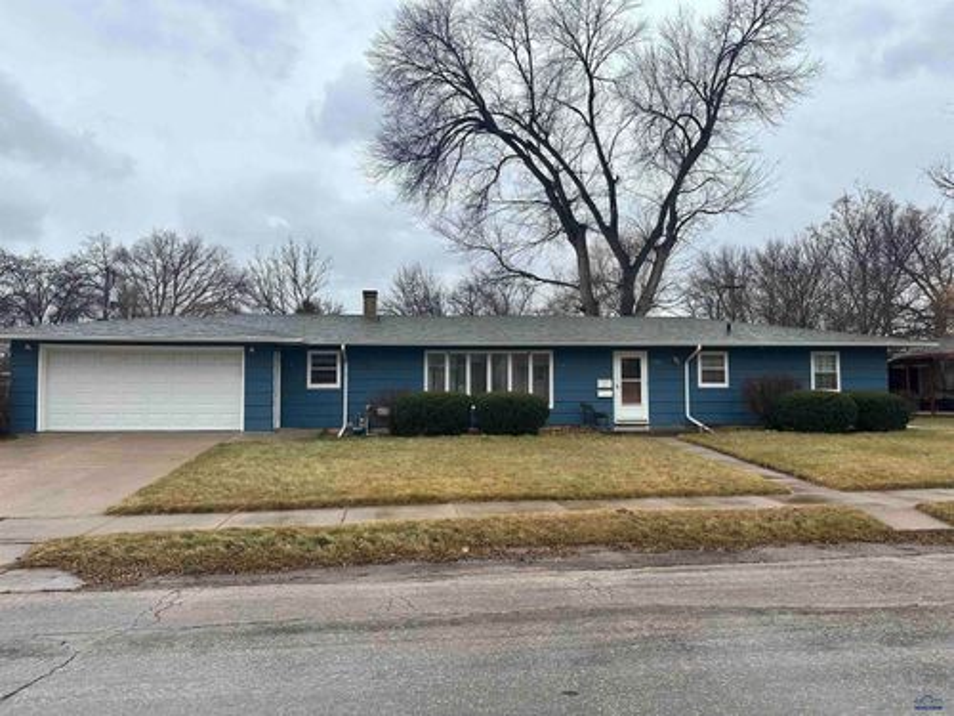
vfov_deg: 56.8
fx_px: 661
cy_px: 358
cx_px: 477
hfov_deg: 71.6
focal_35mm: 24
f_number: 1.78
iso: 80
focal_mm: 6.86
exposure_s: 1/1131
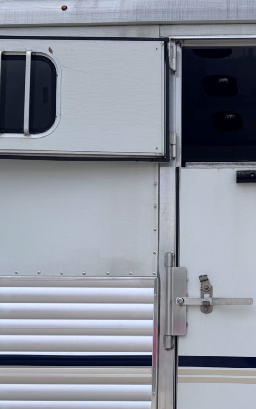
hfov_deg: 22.5
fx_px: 625
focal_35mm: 56
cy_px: 296
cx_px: 235
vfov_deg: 35.6
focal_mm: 6.76
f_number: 1.78
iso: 80
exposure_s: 1/2604
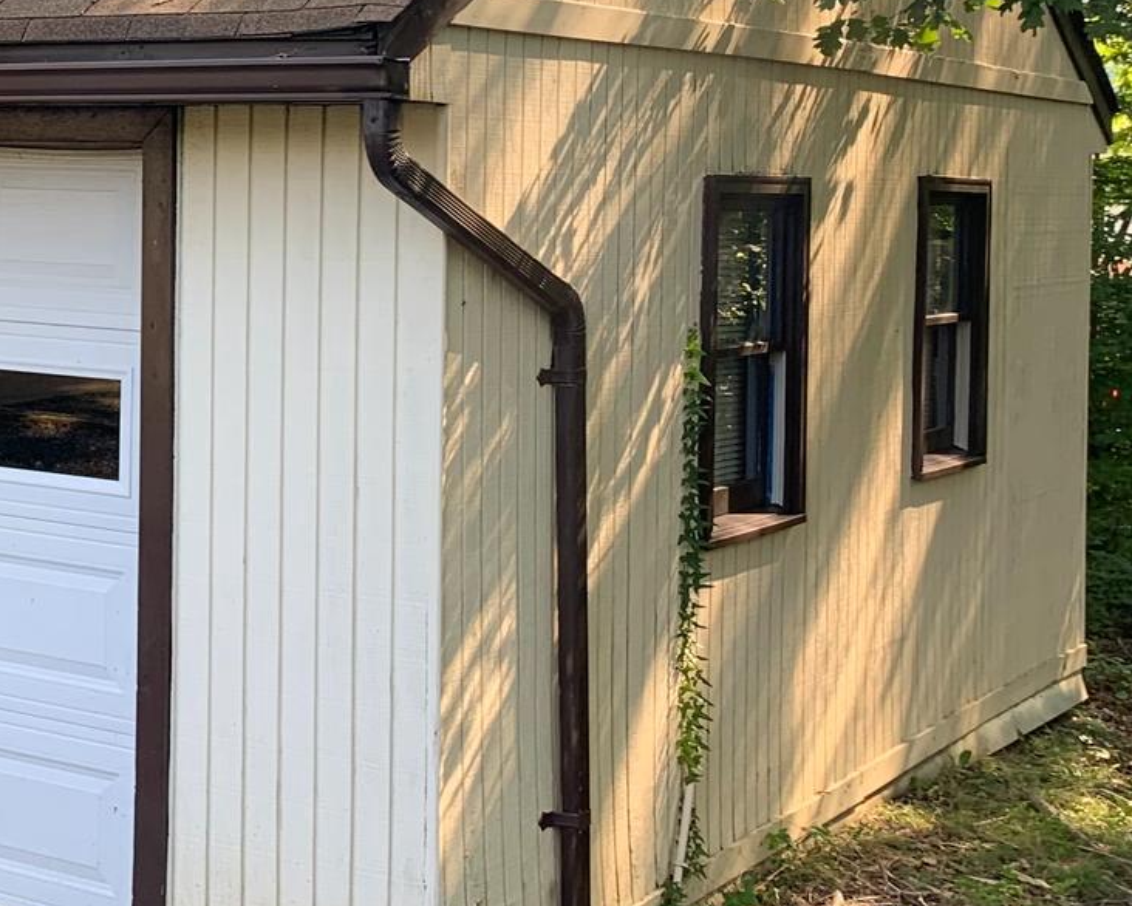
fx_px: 2379
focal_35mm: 71
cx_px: -29
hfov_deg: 25.3
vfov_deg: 21.4
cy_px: 227
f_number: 1.8
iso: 40
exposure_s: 1/122
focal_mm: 4.25
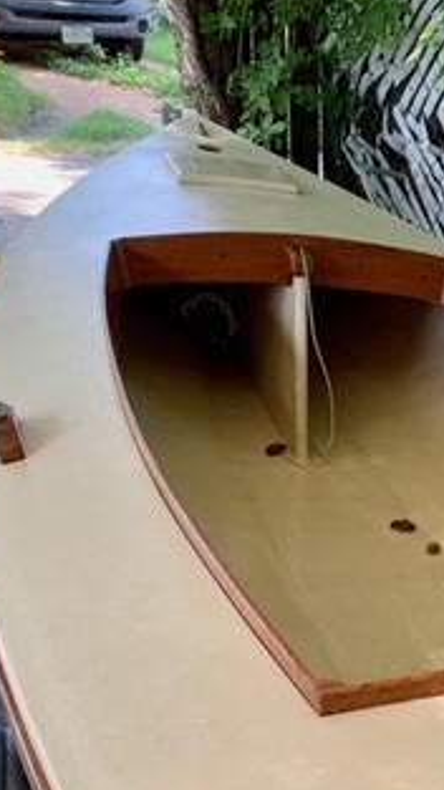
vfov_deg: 34.2
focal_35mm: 58
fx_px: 1214
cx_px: 573
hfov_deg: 19.2
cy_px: 699
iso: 40
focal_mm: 4.25
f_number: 1.8
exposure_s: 1/121
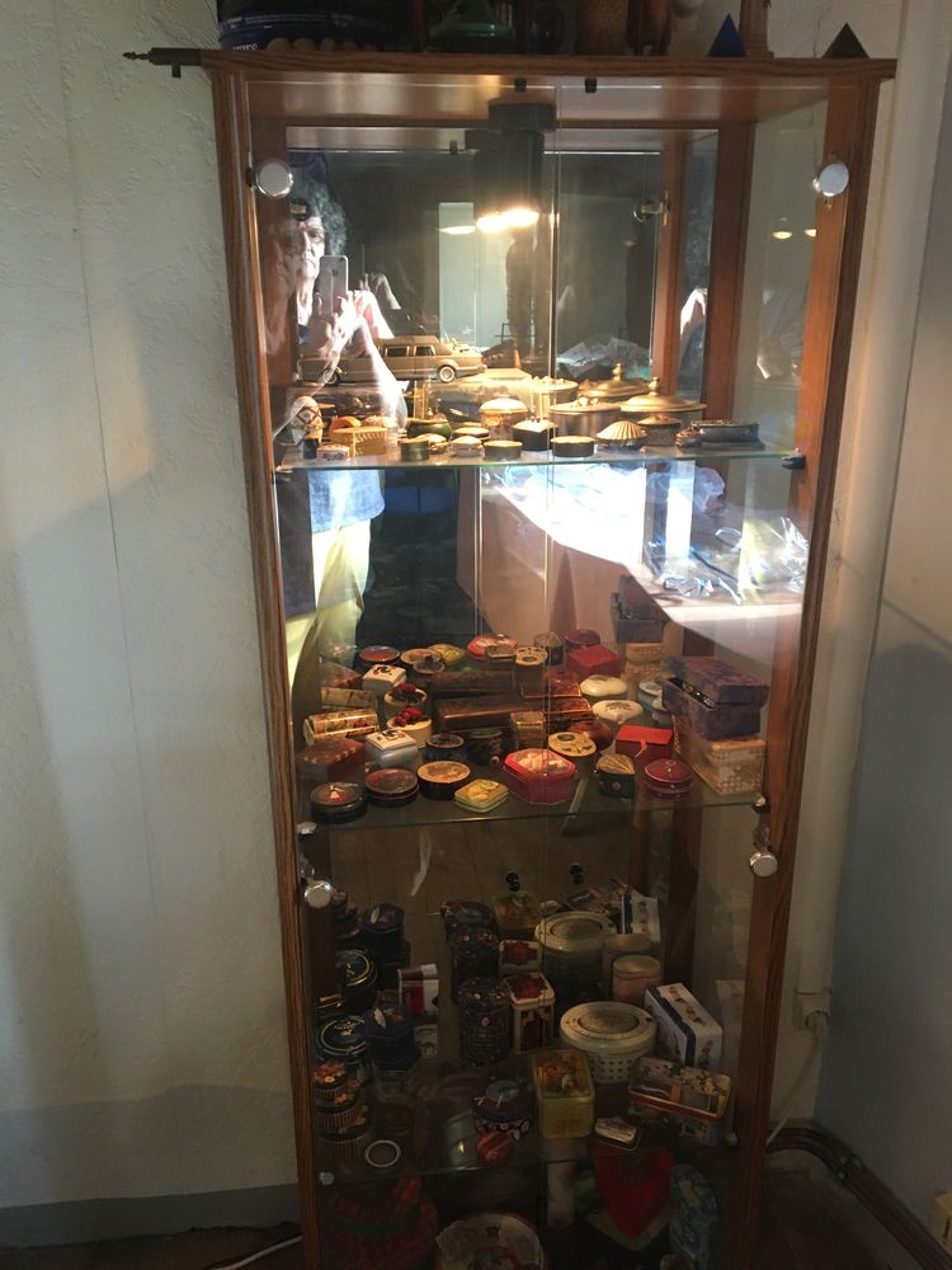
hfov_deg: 48.2
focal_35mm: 29
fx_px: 1063
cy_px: 635
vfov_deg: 61.7
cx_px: 476
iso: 200
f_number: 2.2
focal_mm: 4.15
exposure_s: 1/33
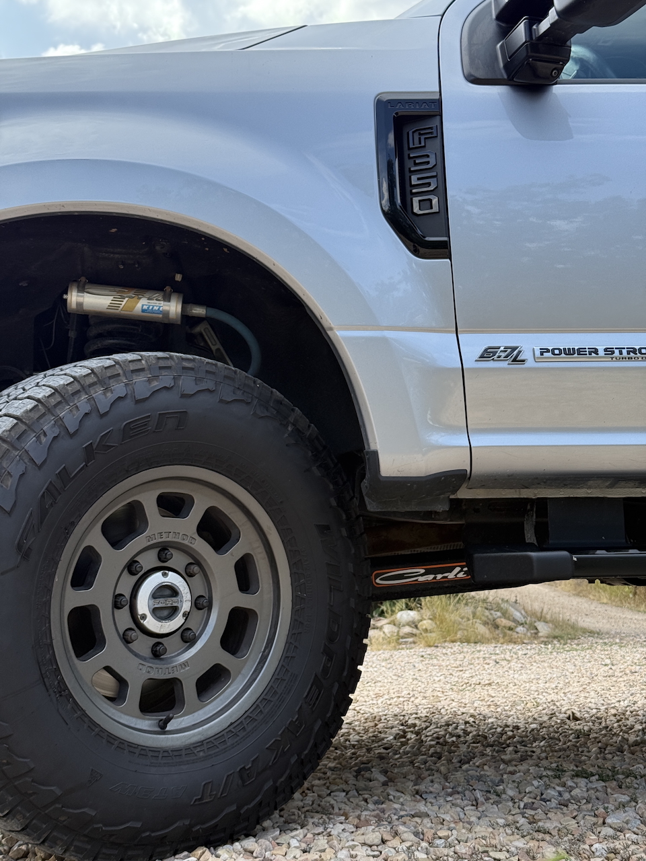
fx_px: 1194
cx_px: 323
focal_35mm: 48
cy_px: 430
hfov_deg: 30.3
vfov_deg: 39.7
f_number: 1.78
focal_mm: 6.76
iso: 64
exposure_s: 1/1100
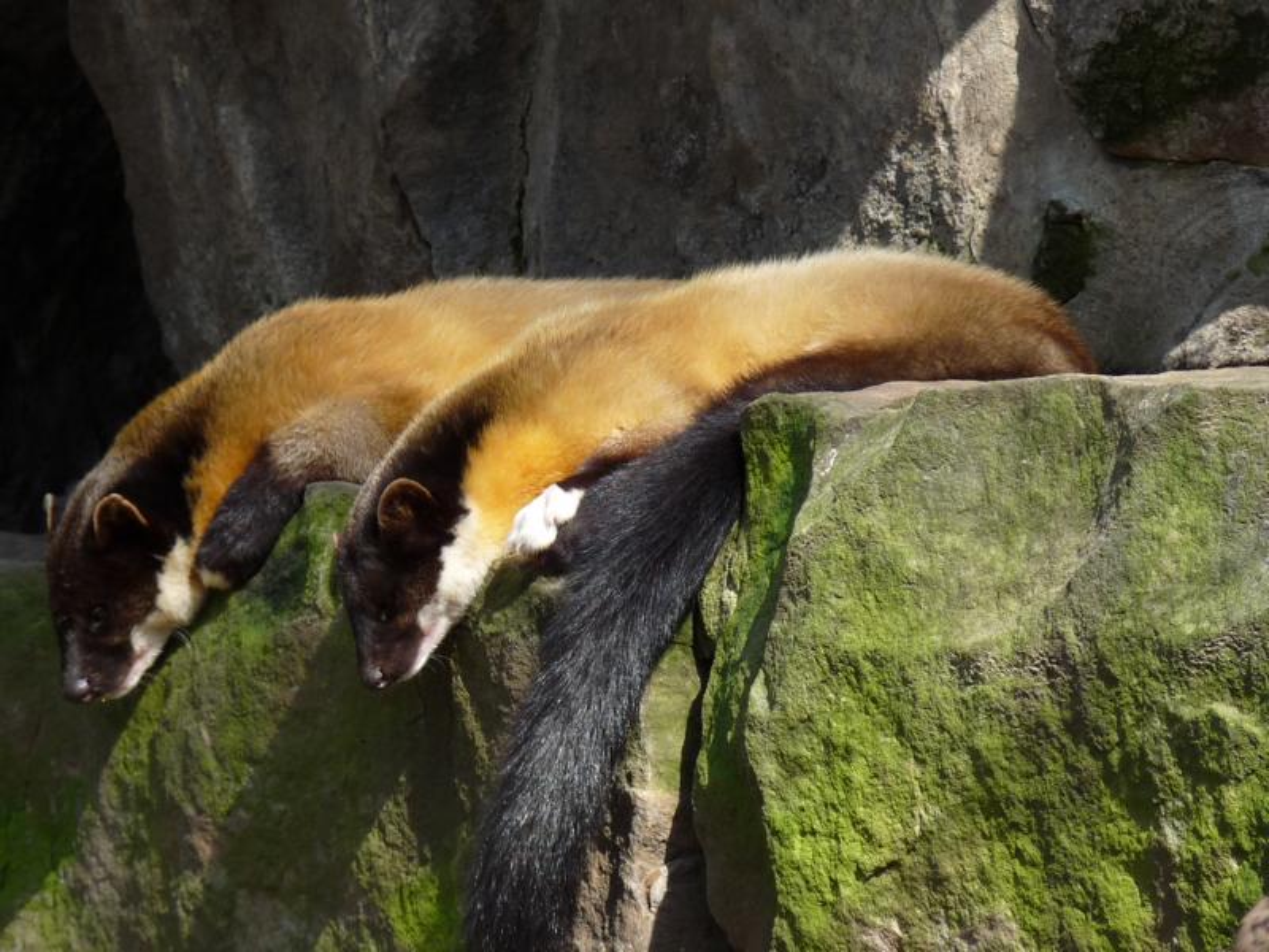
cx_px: 634
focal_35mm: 328
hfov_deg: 6.0
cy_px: 476
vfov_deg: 4.5
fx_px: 12024
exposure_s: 1/160
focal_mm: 41.2
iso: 100
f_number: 4
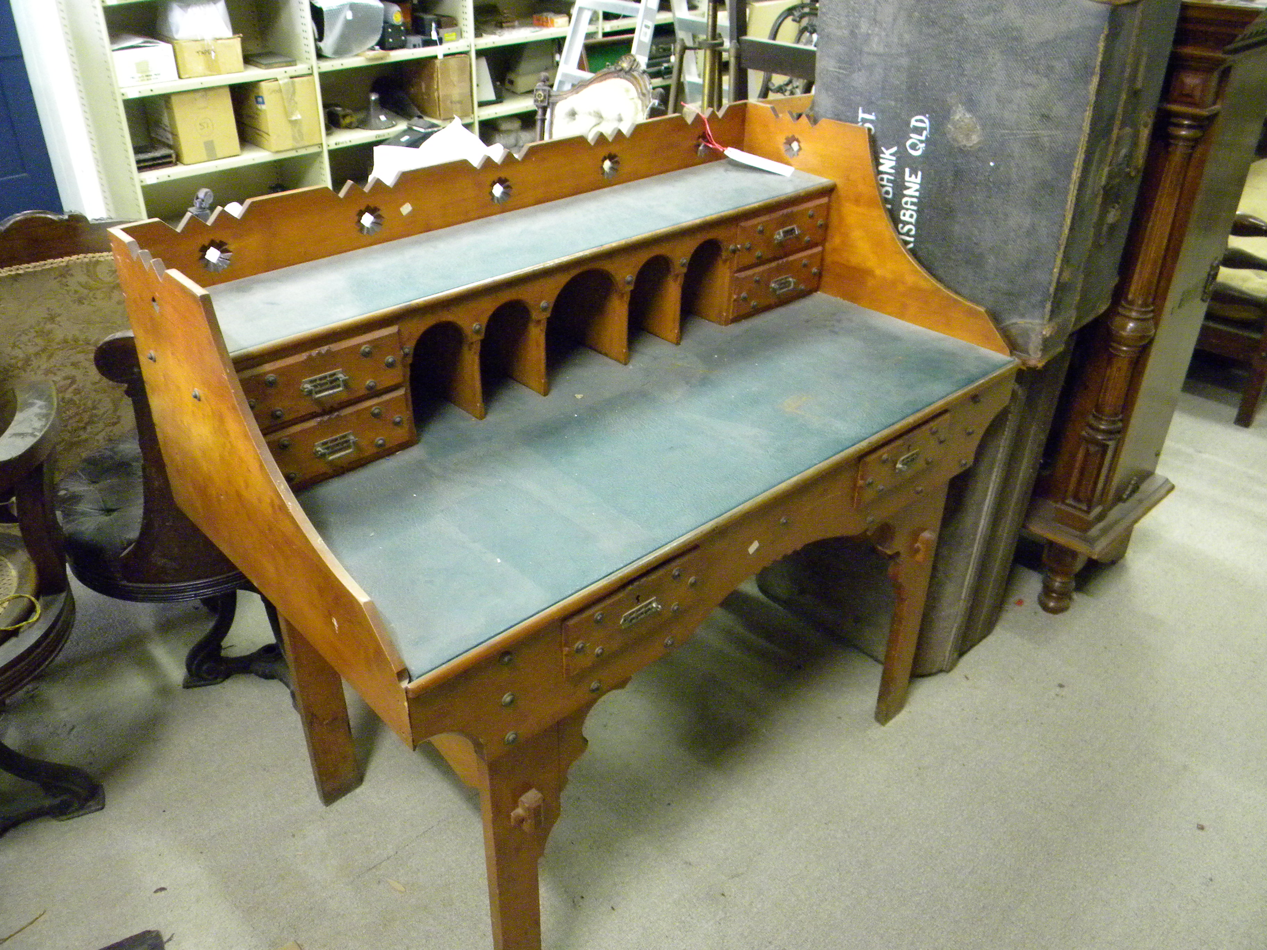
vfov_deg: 49.7
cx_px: 634
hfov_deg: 63.4
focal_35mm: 28
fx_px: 1025
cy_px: 475
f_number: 3.5
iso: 784
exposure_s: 1/9
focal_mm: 5
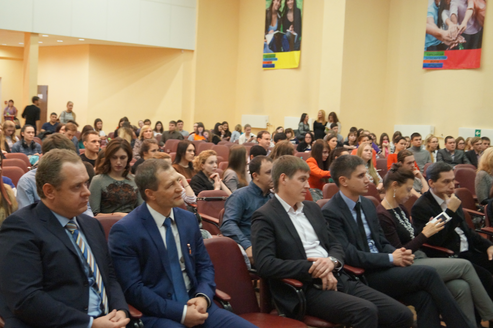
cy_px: 164
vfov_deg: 25.7
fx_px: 719
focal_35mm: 52
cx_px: 246
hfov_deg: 37.9
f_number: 5
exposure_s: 1/40
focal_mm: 35
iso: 3200
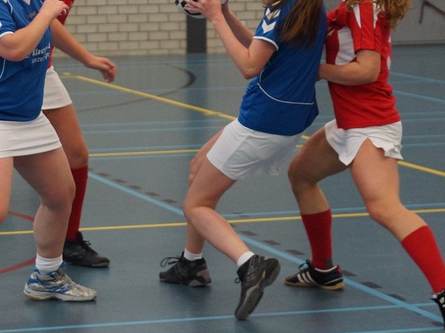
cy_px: 62
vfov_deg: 10.8
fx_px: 1761
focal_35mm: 137
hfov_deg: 14.3
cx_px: 84
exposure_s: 1/250
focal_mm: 50
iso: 800
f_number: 2.8
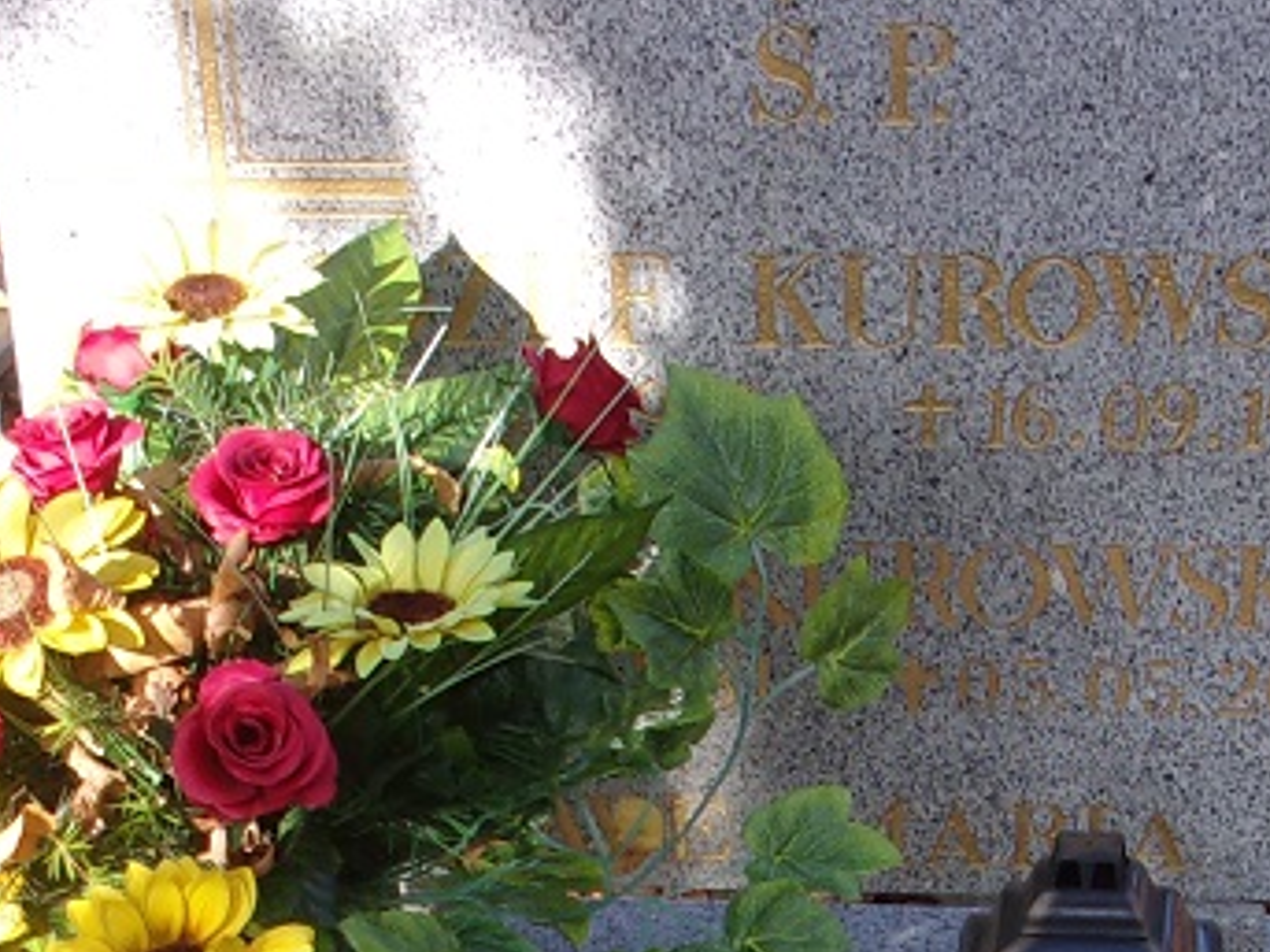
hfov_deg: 20.9
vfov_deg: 14.5
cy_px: 1467
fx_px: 3447
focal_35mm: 94
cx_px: 670
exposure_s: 1/125
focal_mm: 5.1
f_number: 3.9
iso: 80
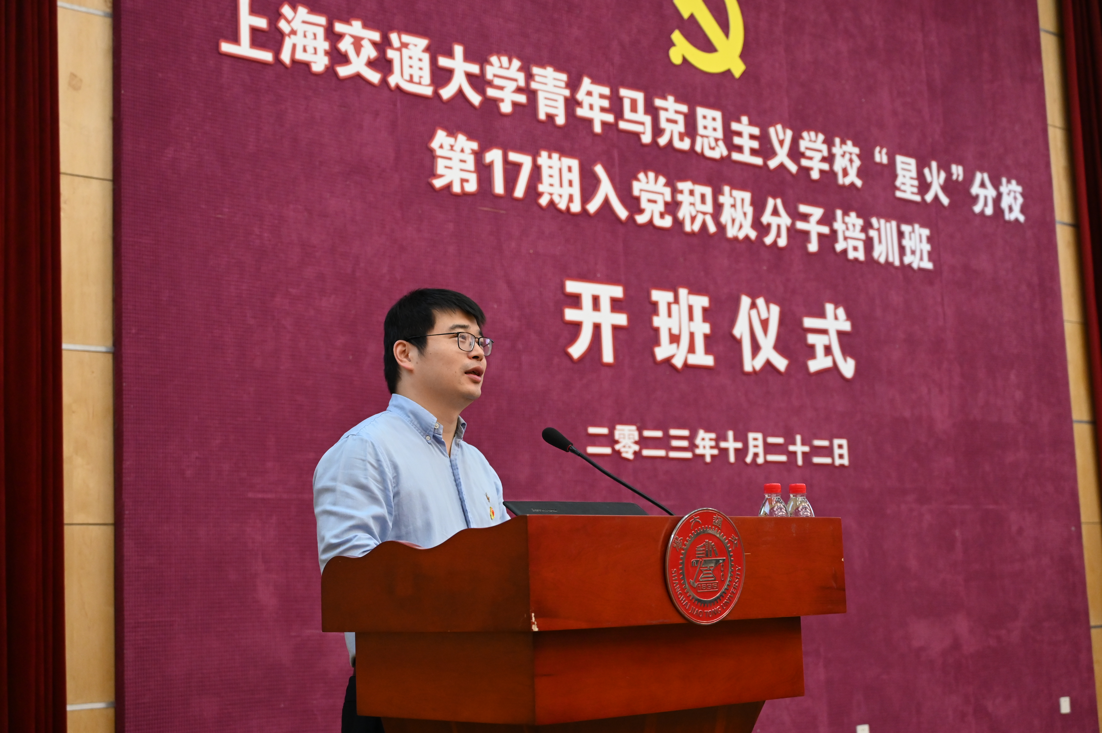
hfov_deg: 40.4
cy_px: 366
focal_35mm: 49
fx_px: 1499
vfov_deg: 27.5
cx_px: 551
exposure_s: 1/125
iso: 3200
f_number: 4
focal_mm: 49
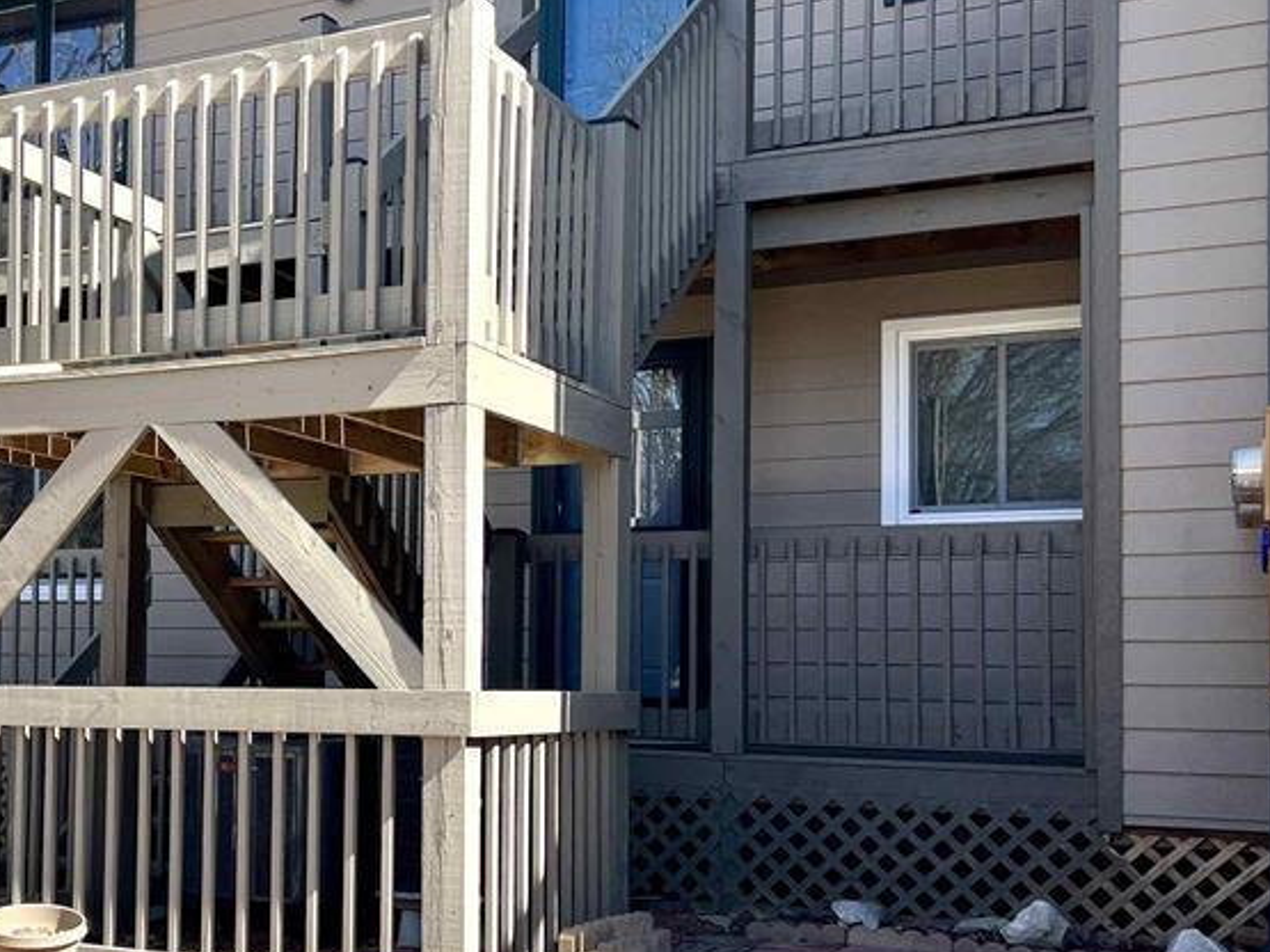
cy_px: 616
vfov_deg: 30.1
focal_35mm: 48
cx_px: 277
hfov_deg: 38.4
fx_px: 1761
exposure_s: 1/1395
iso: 50
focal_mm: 5.7
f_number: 1.5
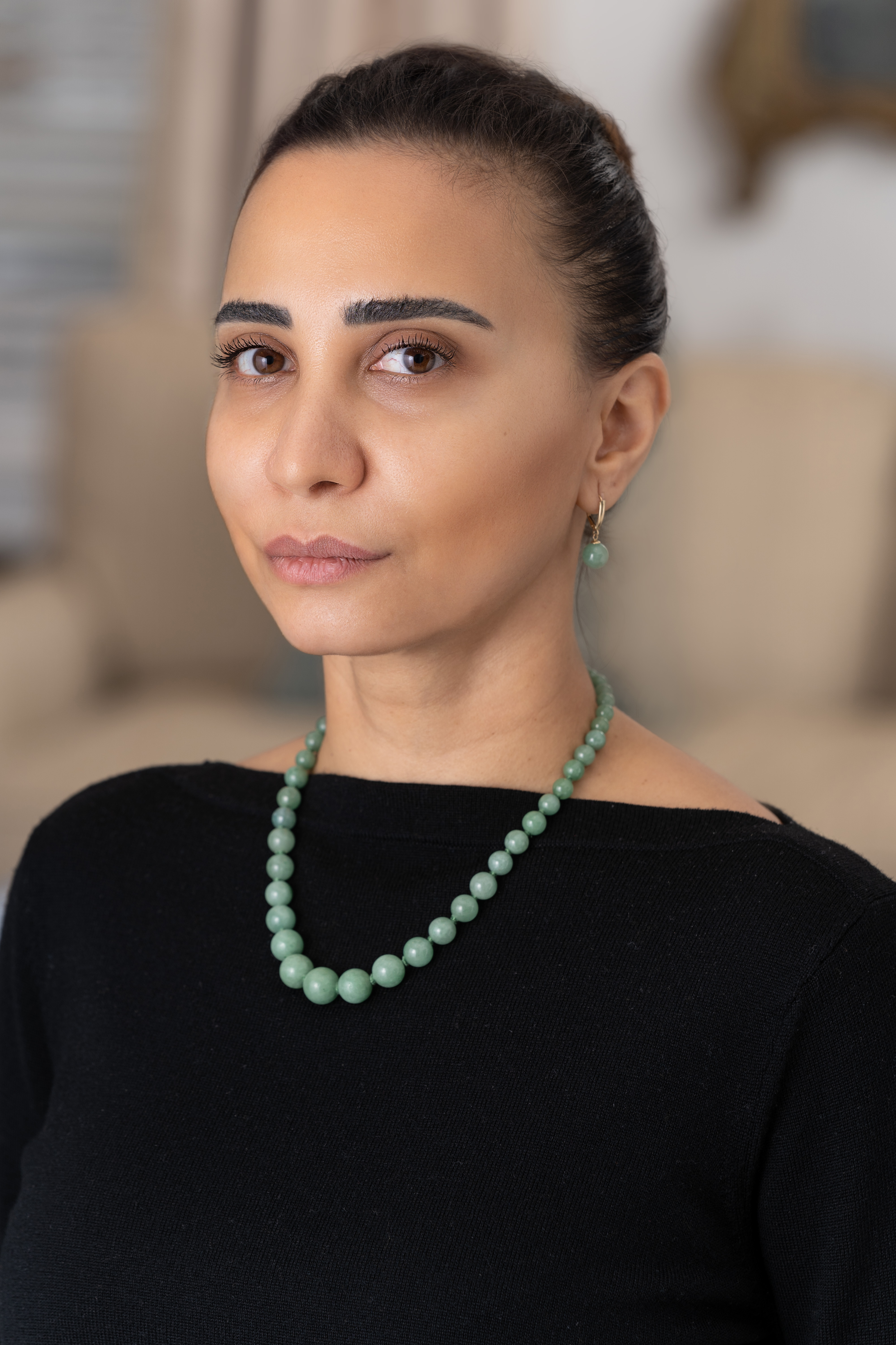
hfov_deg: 8.5
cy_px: 672
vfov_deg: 12.7
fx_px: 6048
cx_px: 448
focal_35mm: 162
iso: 100
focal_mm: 162
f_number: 5.6
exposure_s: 1/100
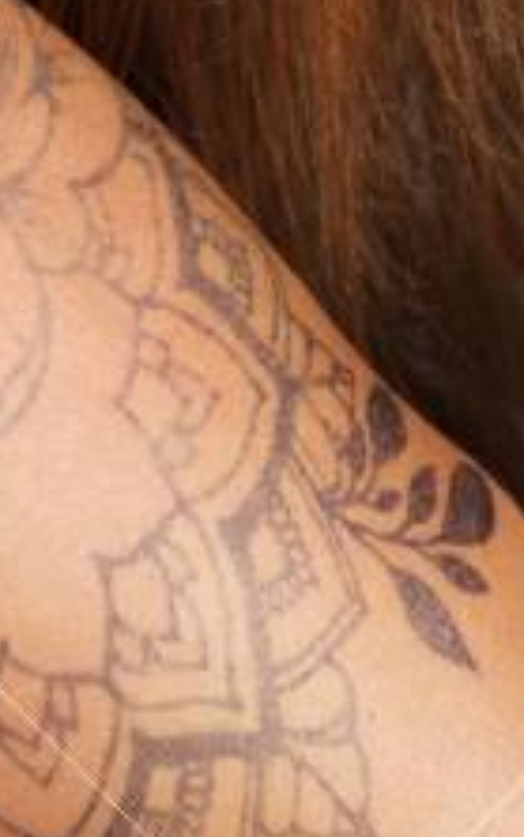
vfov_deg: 3.6
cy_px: -407
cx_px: -315
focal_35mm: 583
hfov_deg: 2.3
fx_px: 13304
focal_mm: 120
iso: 100
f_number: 6.3
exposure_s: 1/125
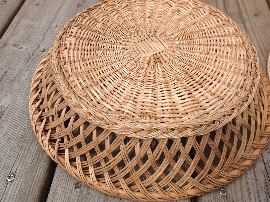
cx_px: 135
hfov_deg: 52.7
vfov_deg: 40.6
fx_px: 273
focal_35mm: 35
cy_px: 101
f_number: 2.4
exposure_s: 1/2016
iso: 50
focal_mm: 4.28
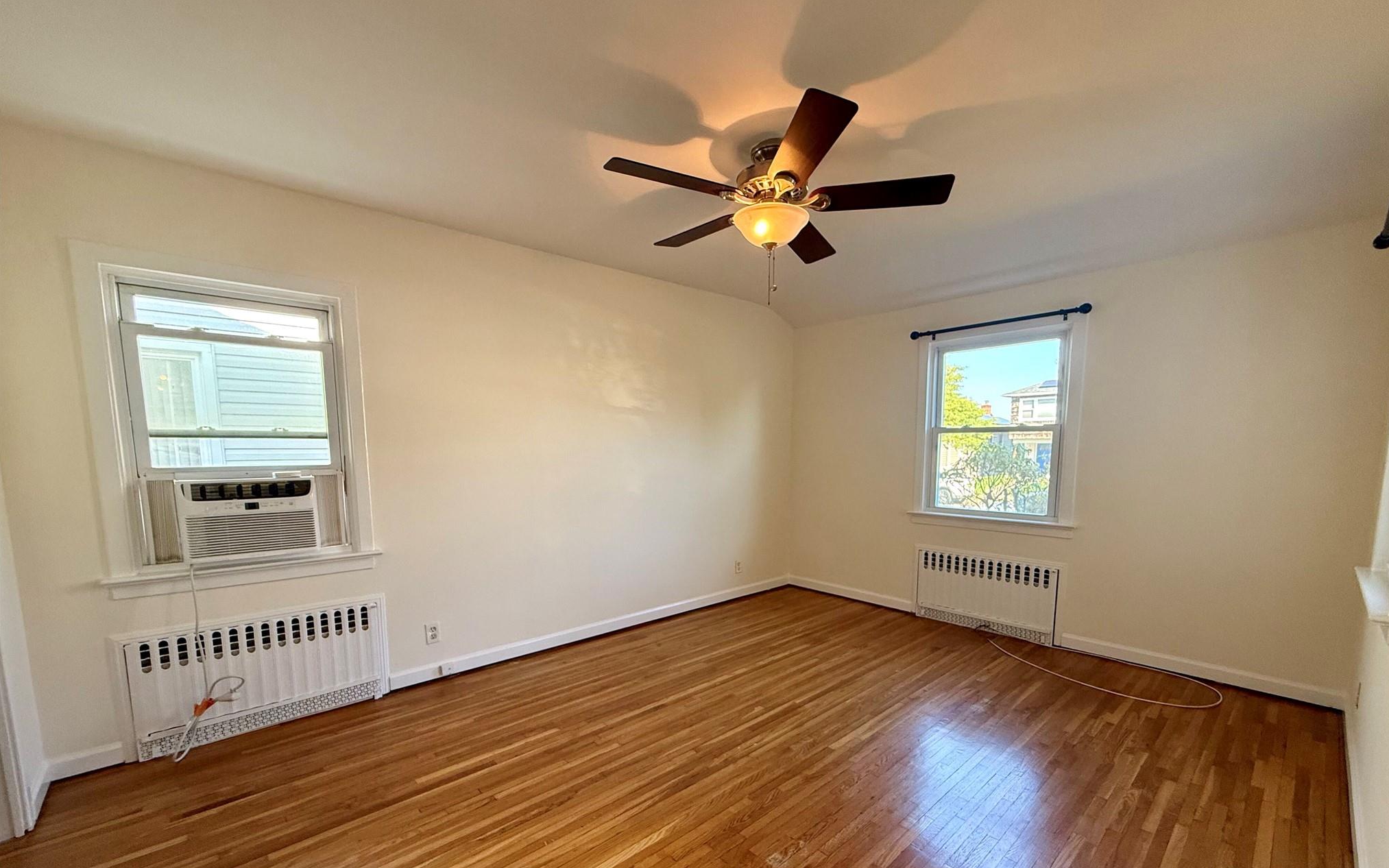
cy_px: 511
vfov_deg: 74.1
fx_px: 568
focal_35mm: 15
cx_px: 701
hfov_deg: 101.5
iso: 250
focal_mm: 2.22
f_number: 2.2
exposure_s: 1/120
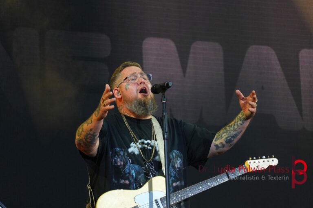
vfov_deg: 6.5
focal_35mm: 212
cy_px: 104
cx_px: 156
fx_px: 1839
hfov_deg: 9.7
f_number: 5.6
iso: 1600
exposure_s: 1/250
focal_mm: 141
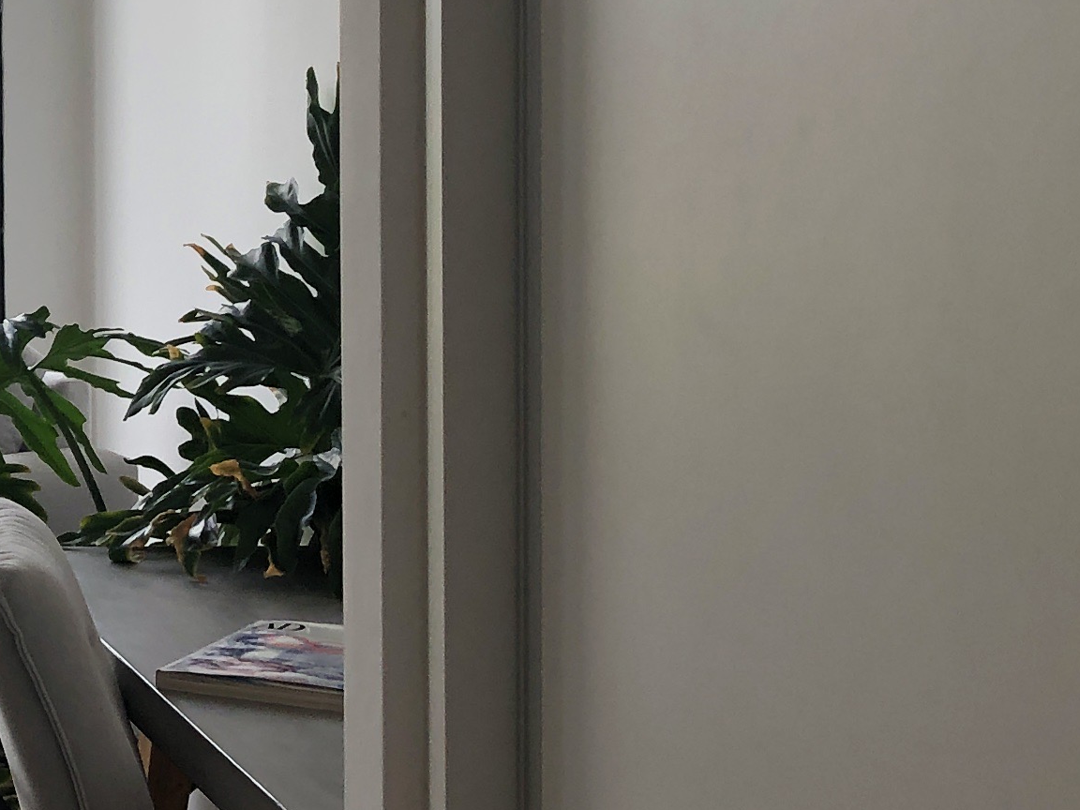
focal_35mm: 98
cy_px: 146
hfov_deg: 17.8
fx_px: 3058
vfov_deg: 15.0
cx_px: -558
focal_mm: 4
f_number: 1.8
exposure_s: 1/277
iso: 20
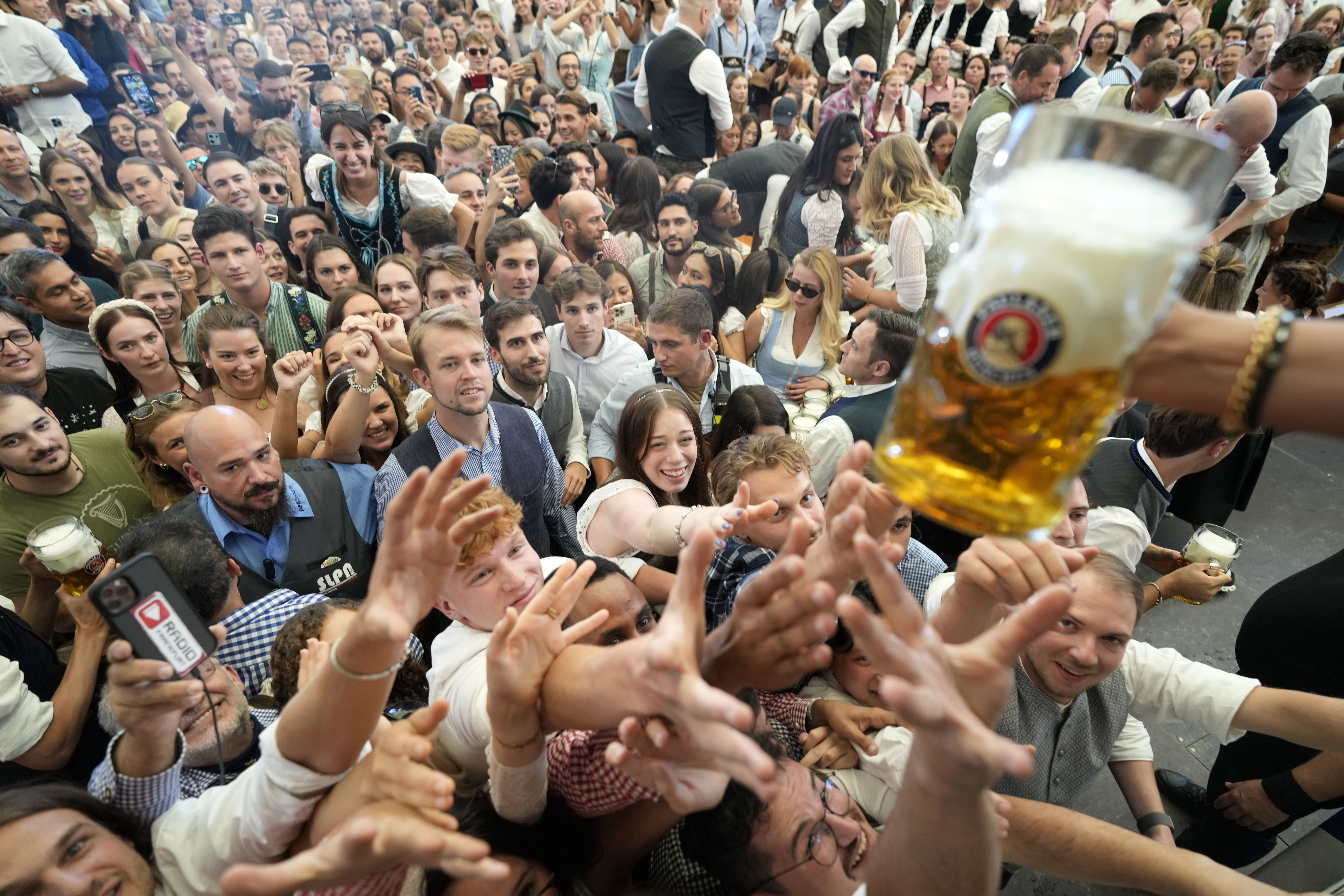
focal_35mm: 18
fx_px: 672
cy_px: 448
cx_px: 672
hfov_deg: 90.0
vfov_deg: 67.4
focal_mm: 18
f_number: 2.8
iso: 800
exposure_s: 1/320
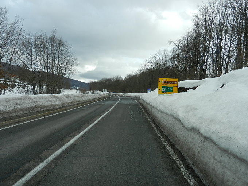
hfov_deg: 61.7
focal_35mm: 29
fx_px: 208
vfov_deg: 48.2
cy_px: 93
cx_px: 124
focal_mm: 5.1
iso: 160
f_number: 3.6
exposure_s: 1/1000
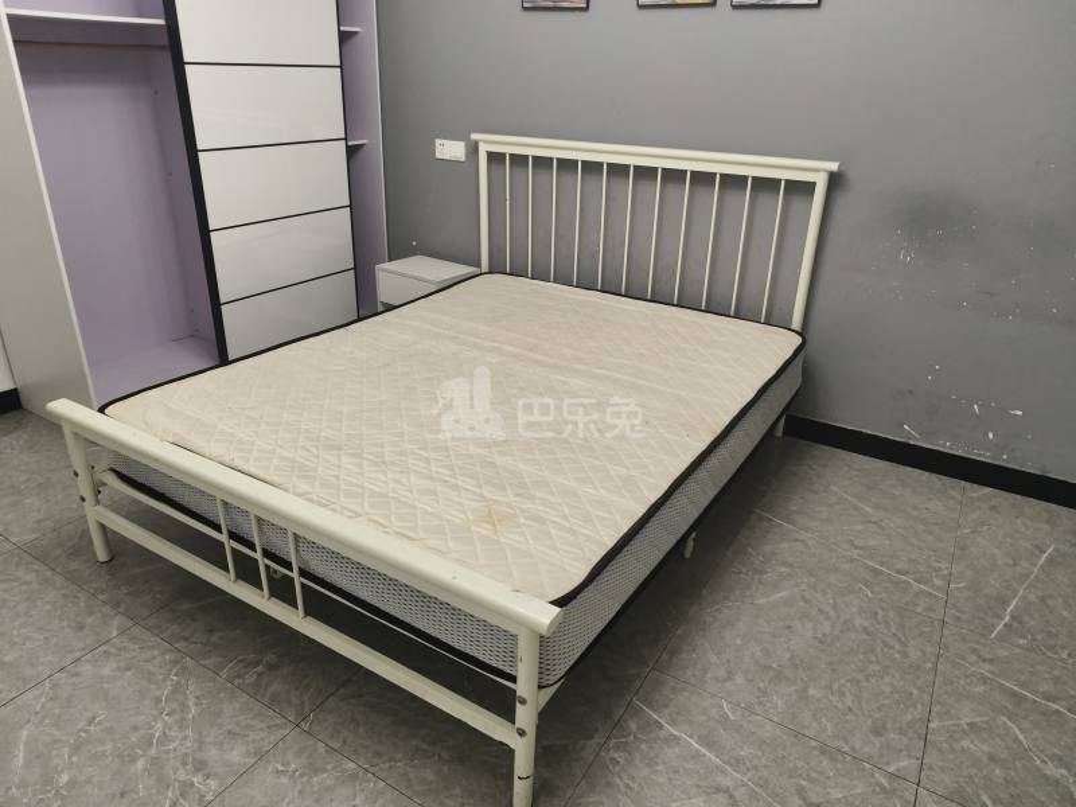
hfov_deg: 73.9
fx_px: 715
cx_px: 538
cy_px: 404
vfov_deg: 58.9
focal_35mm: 23
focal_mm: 6.54
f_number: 1.57
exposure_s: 1/50
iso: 336
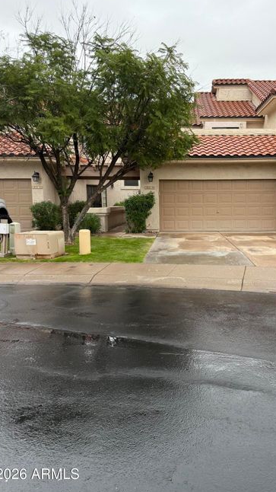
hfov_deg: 42.3
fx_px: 352
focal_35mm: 27
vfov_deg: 69.9
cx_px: 184
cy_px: 243
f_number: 1.78
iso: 160
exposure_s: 1/121
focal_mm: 6.76
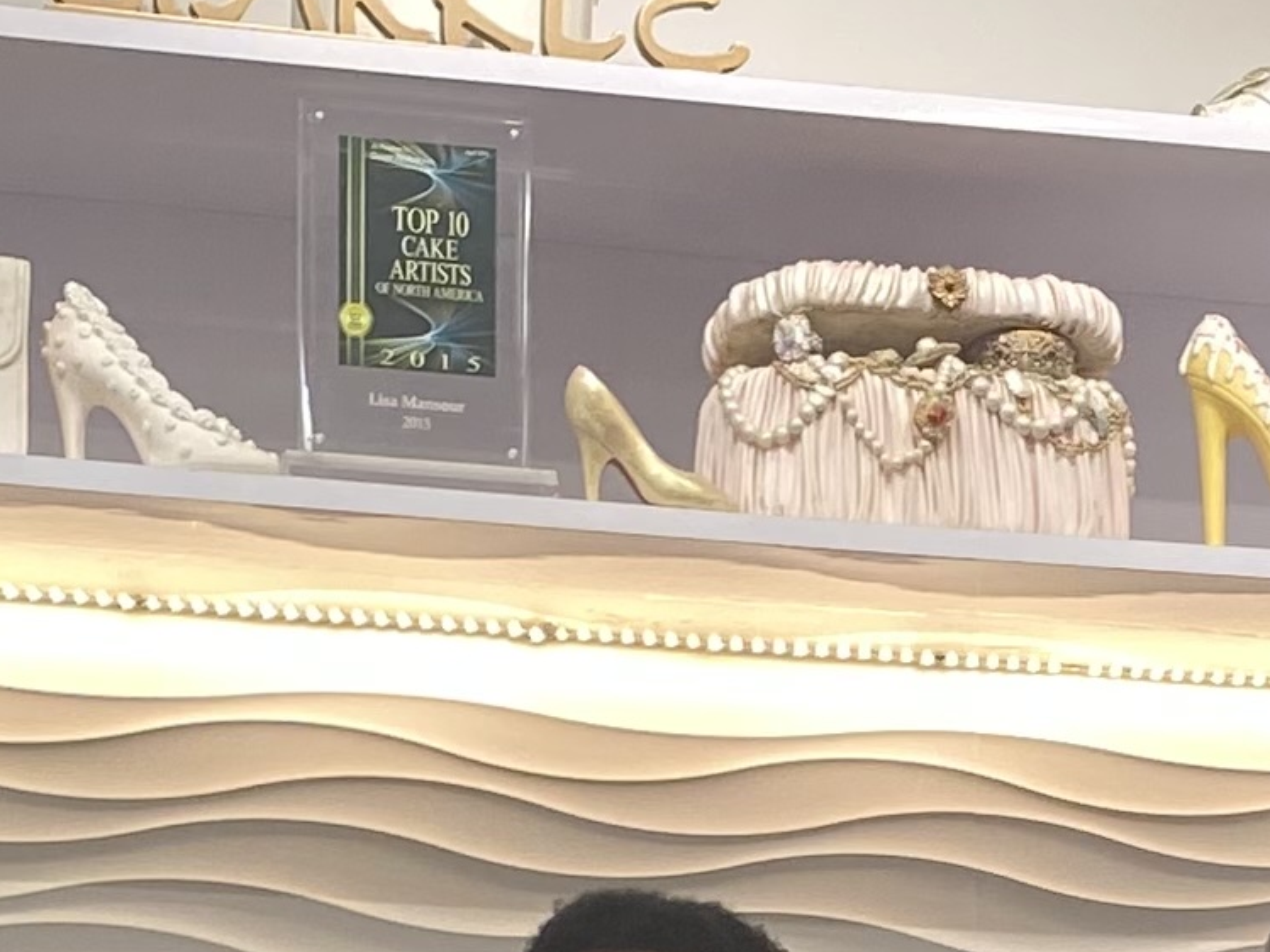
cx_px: 1026
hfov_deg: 14.0
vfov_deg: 9.7
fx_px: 5137
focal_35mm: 140
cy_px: 2031
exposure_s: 1/120
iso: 50
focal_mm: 4.25
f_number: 1.8
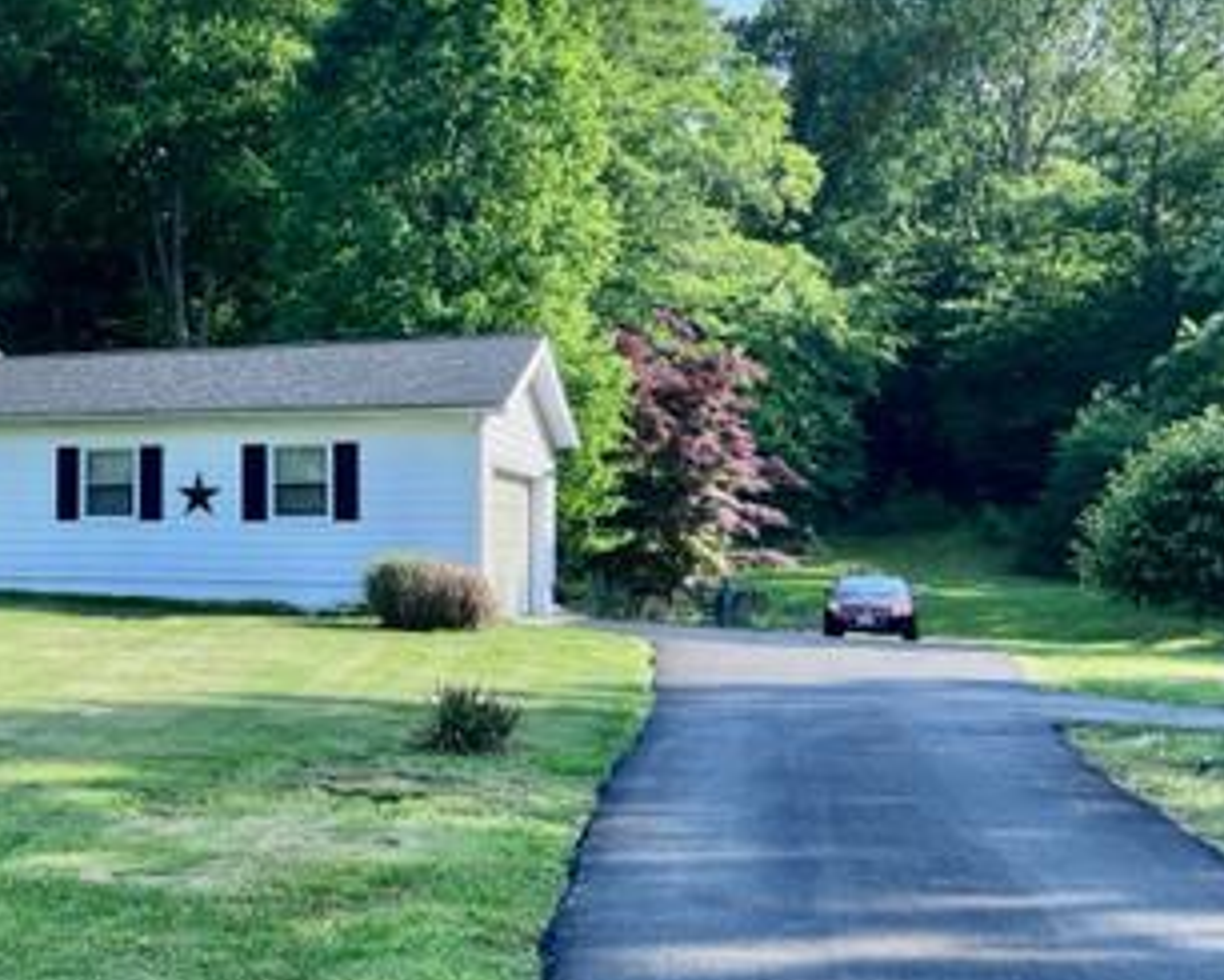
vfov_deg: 28.6
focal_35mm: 53
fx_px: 1921
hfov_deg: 32.6
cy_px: 436
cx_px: 16
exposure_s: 1/1431
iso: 50
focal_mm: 5.7
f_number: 1.5
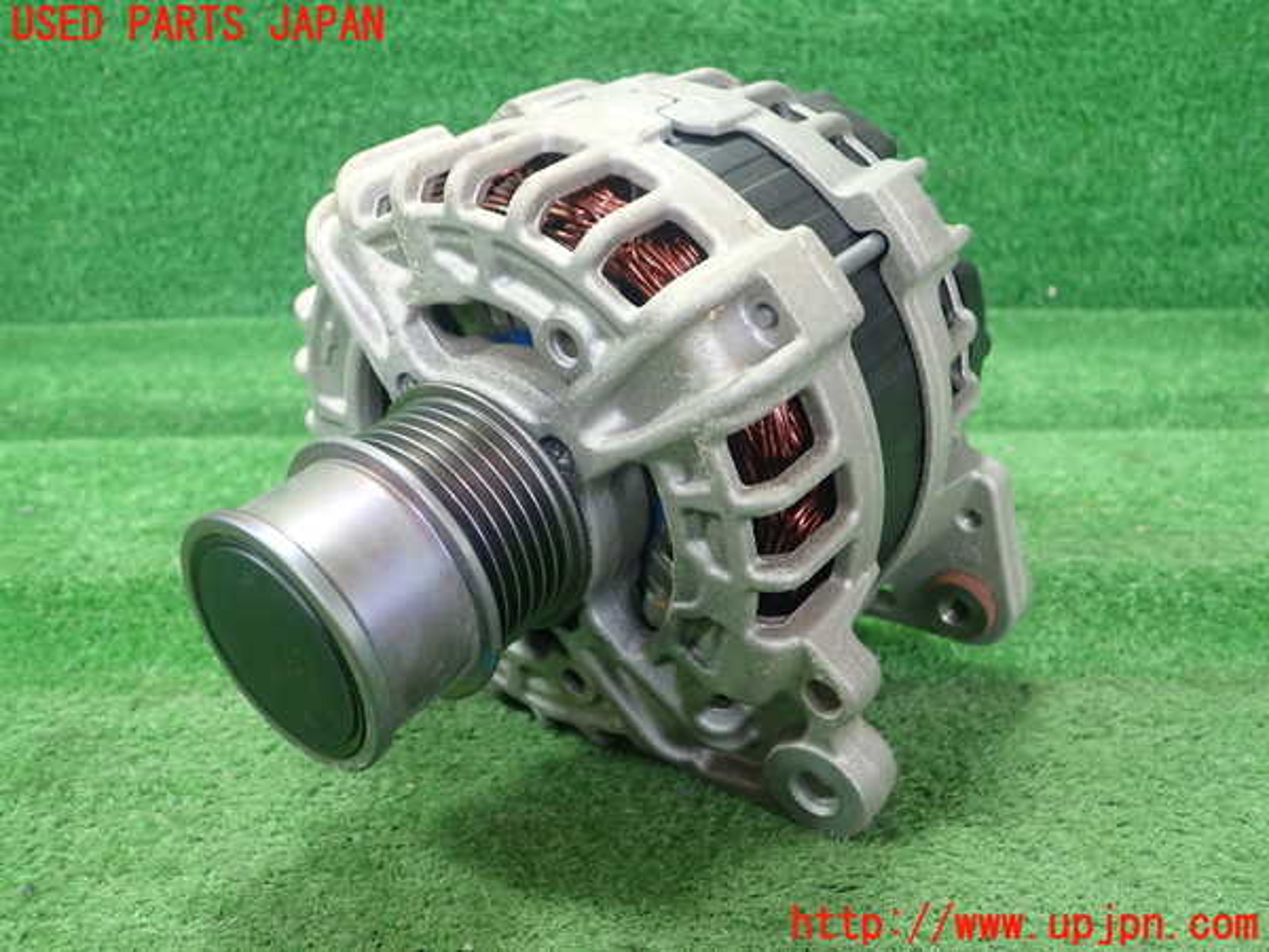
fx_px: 1100
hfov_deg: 60.0
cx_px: 634
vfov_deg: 46.8
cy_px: 476
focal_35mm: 30
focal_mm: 5.5
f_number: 2.3
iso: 400
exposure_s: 1/125
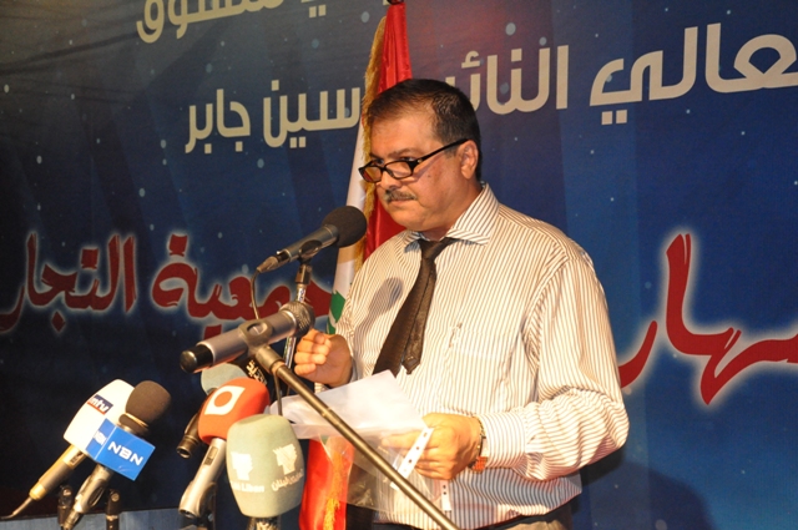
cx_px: 399
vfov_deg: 28.0
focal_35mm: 48
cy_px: 265
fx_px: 1063
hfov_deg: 41.2
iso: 3200
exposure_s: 1/100
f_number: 5.6
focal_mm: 32
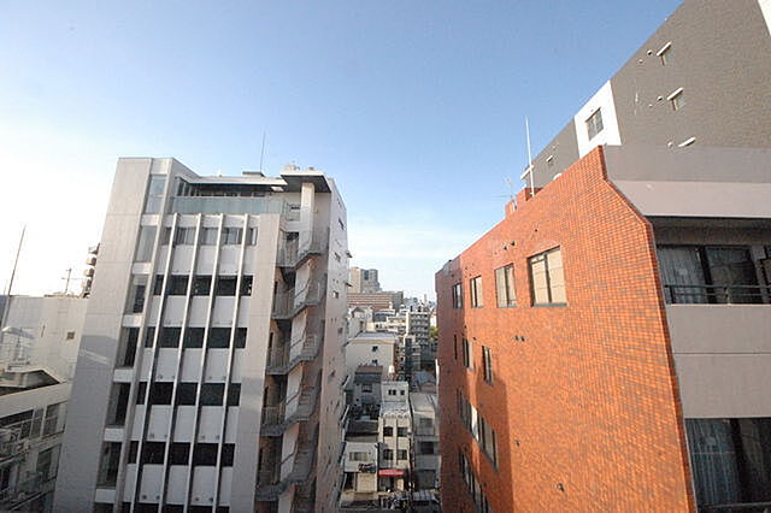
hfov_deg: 112.6
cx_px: 386
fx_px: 257
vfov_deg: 89.9
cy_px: 256
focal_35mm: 12
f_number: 13
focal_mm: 8
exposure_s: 1/640
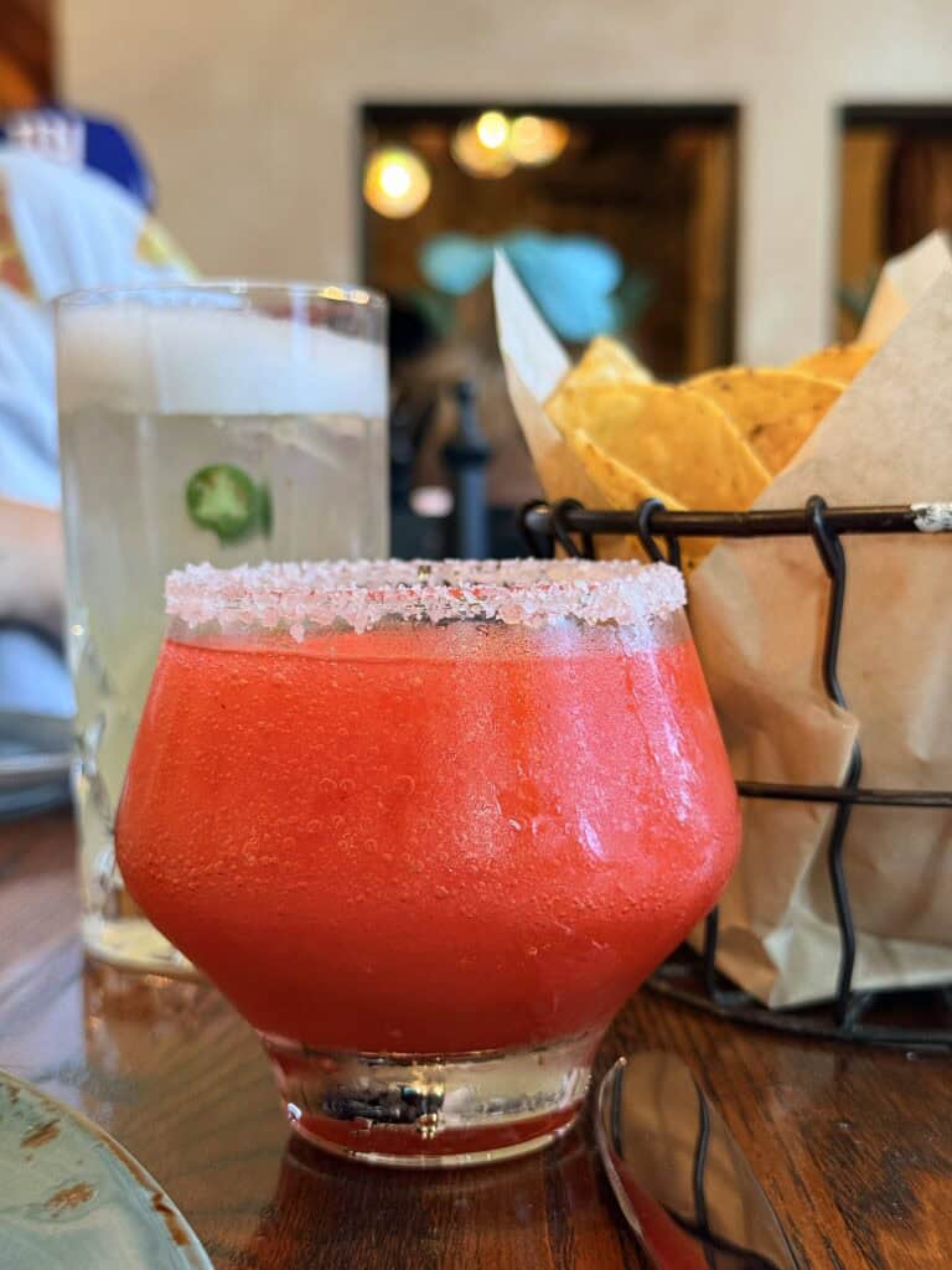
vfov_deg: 39.7
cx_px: 476
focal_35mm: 48
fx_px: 1760
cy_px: 635
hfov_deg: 30.3
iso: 250
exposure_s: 1/40
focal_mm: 6.8
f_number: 1.8
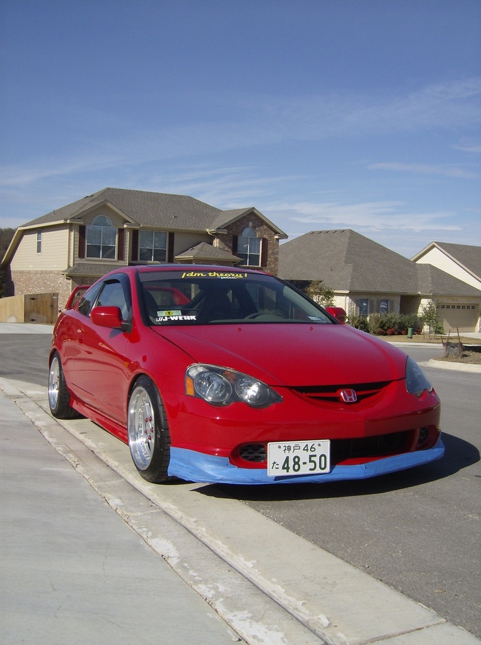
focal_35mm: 36
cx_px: 240
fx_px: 670
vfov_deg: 51.5
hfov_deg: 39.5
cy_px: 322
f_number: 4.7
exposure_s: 1/875
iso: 100
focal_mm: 6
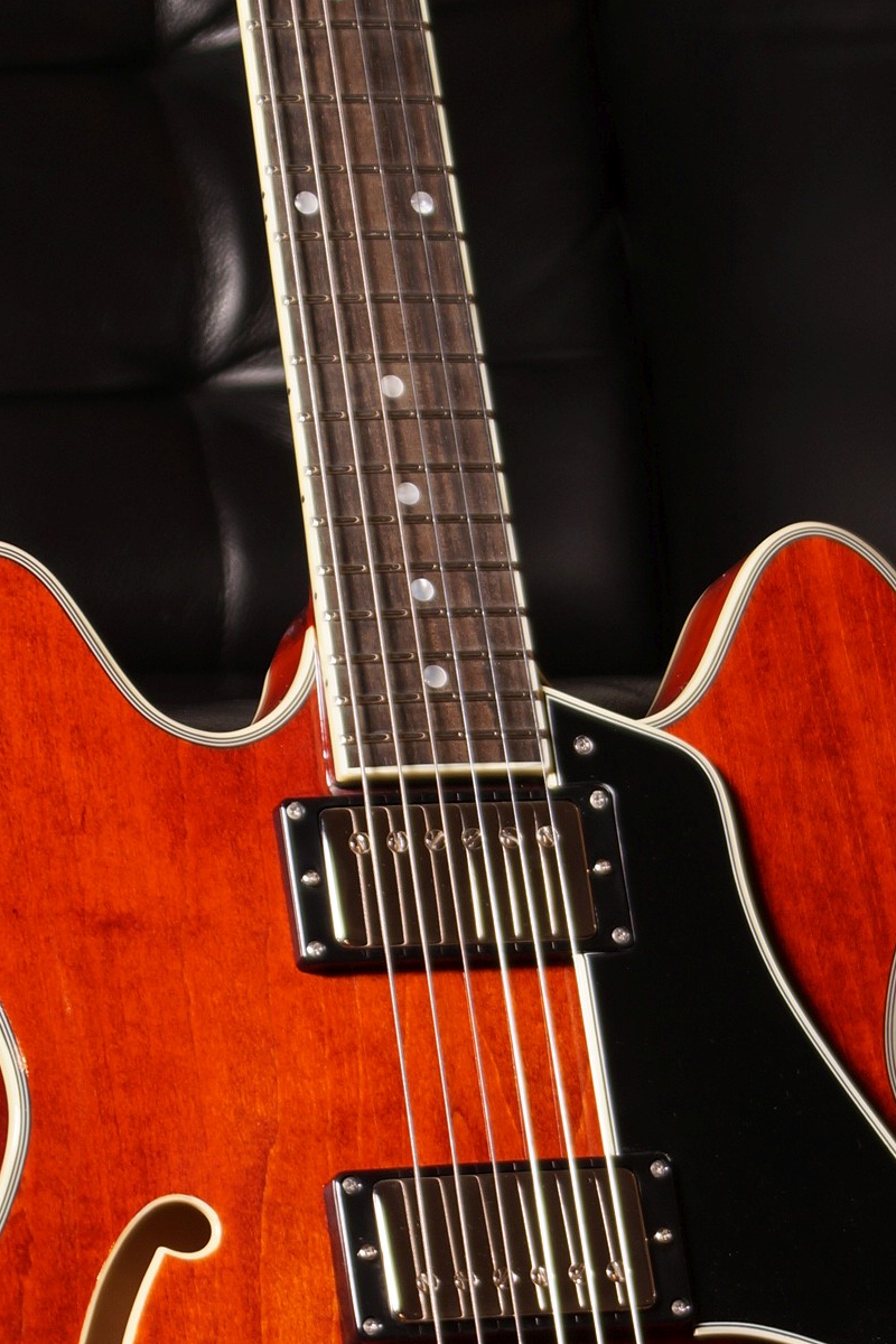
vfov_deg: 10.9
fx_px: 7023
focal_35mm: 188
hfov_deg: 7.3
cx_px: 478
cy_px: 1124
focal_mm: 55
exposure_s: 1/10
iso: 100
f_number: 5
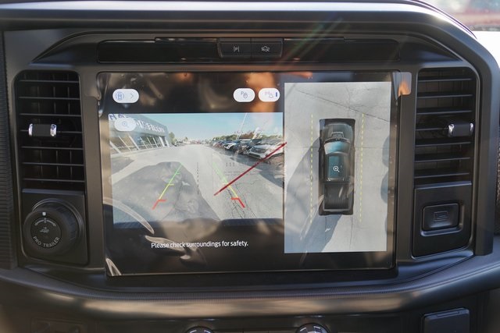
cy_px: 166
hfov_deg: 51.9
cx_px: 250
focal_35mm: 37
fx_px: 514
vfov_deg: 36.0
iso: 100
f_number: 5
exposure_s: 1/80
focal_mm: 37
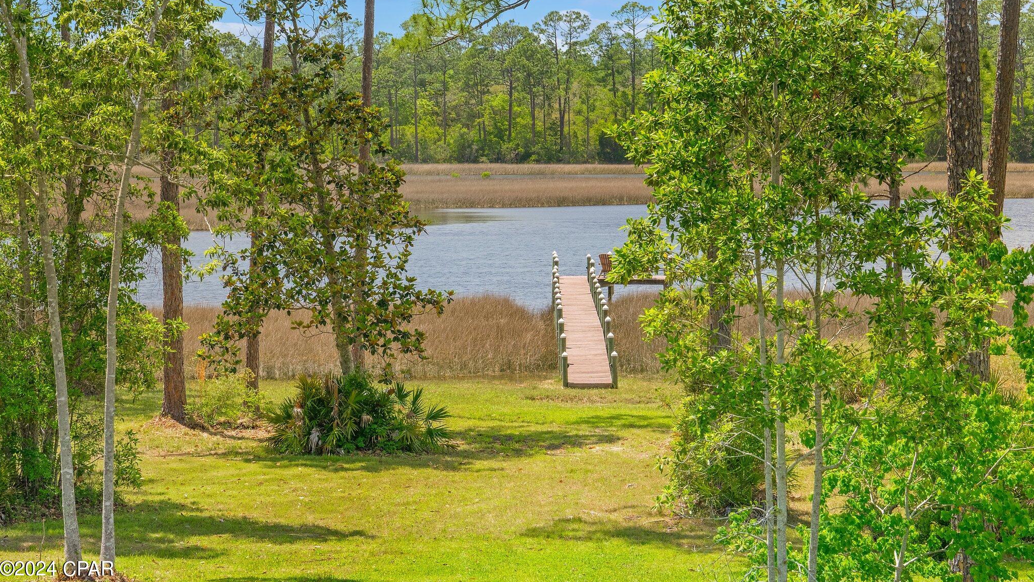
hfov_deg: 19.3
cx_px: 519
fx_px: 3043
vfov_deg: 10.9
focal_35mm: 111
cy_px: 252
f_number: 9
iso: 500
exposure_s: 1/200
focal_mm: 70
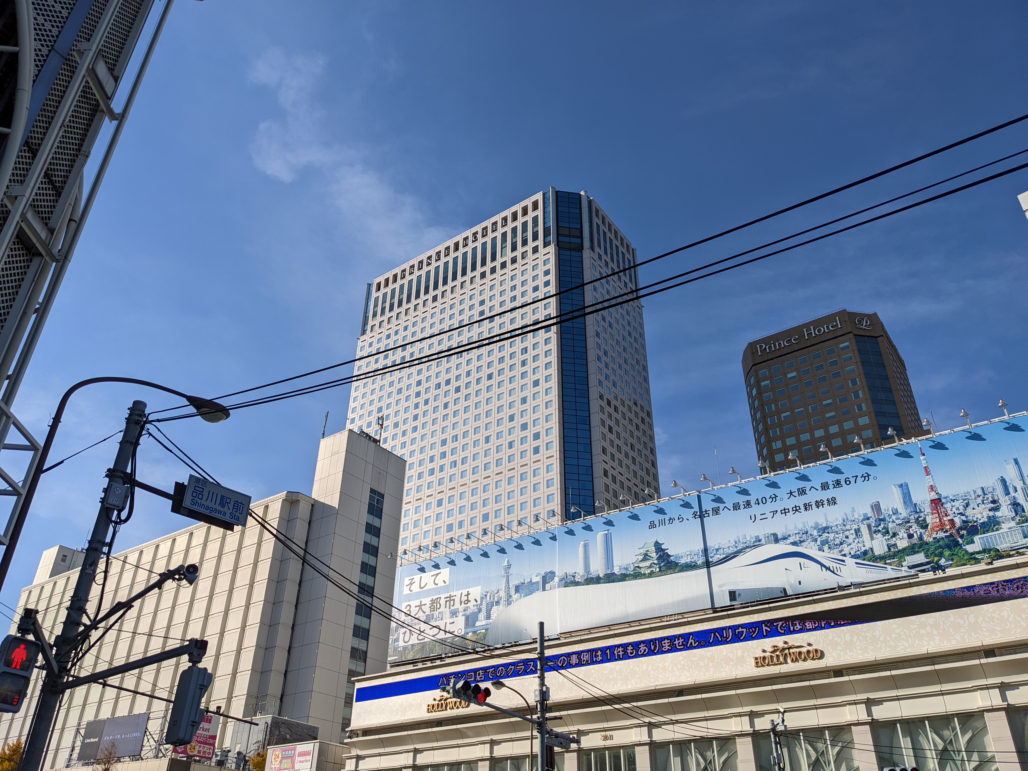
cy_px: 386
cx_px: 514
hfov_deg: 65.3
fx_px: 802
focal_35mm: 27
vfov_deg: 51.4
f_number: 1.73
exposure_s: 1/5848
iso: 66
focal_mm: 4.38
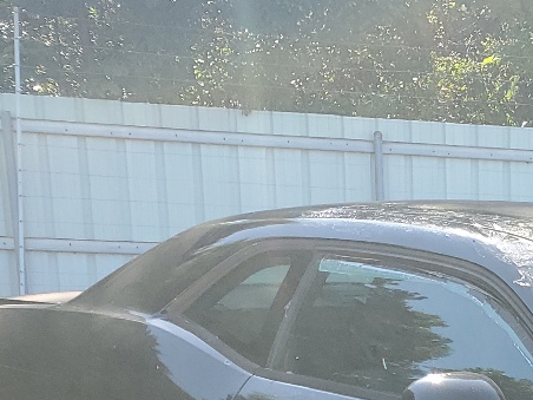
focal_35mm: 92
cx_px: 748
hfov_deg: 19.2
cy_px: 610
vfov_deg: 14.9
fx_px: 1417
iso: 50
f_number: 1.5
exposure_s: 1/556
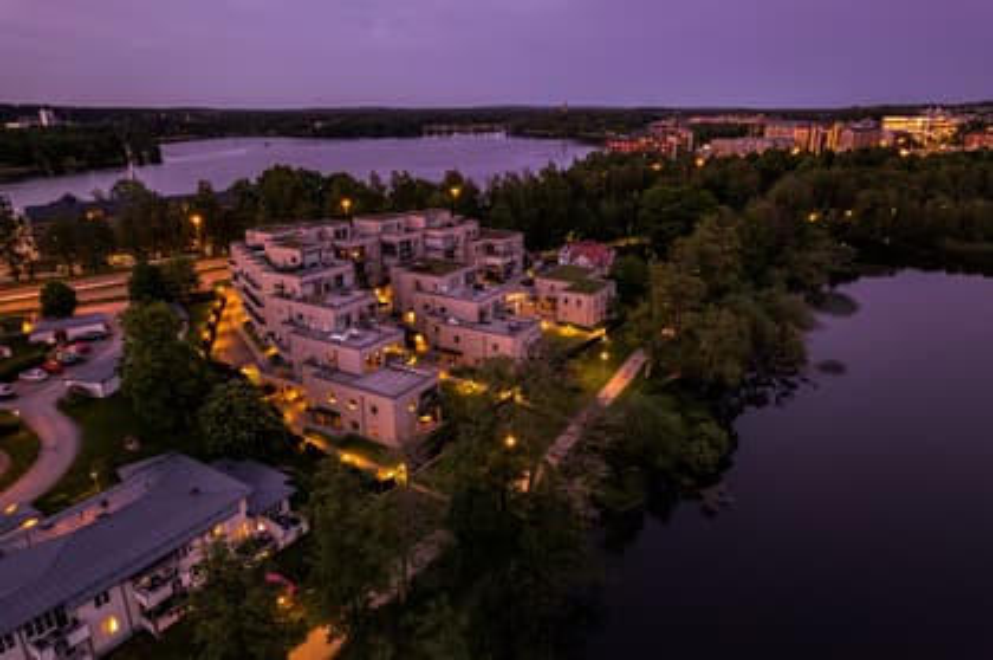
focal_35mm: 22
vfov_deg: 57.1
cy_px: 330
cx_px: 496
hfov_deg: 78.6
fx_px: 606
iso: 850
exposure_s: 1/8
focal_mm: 8.4
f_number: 2.8
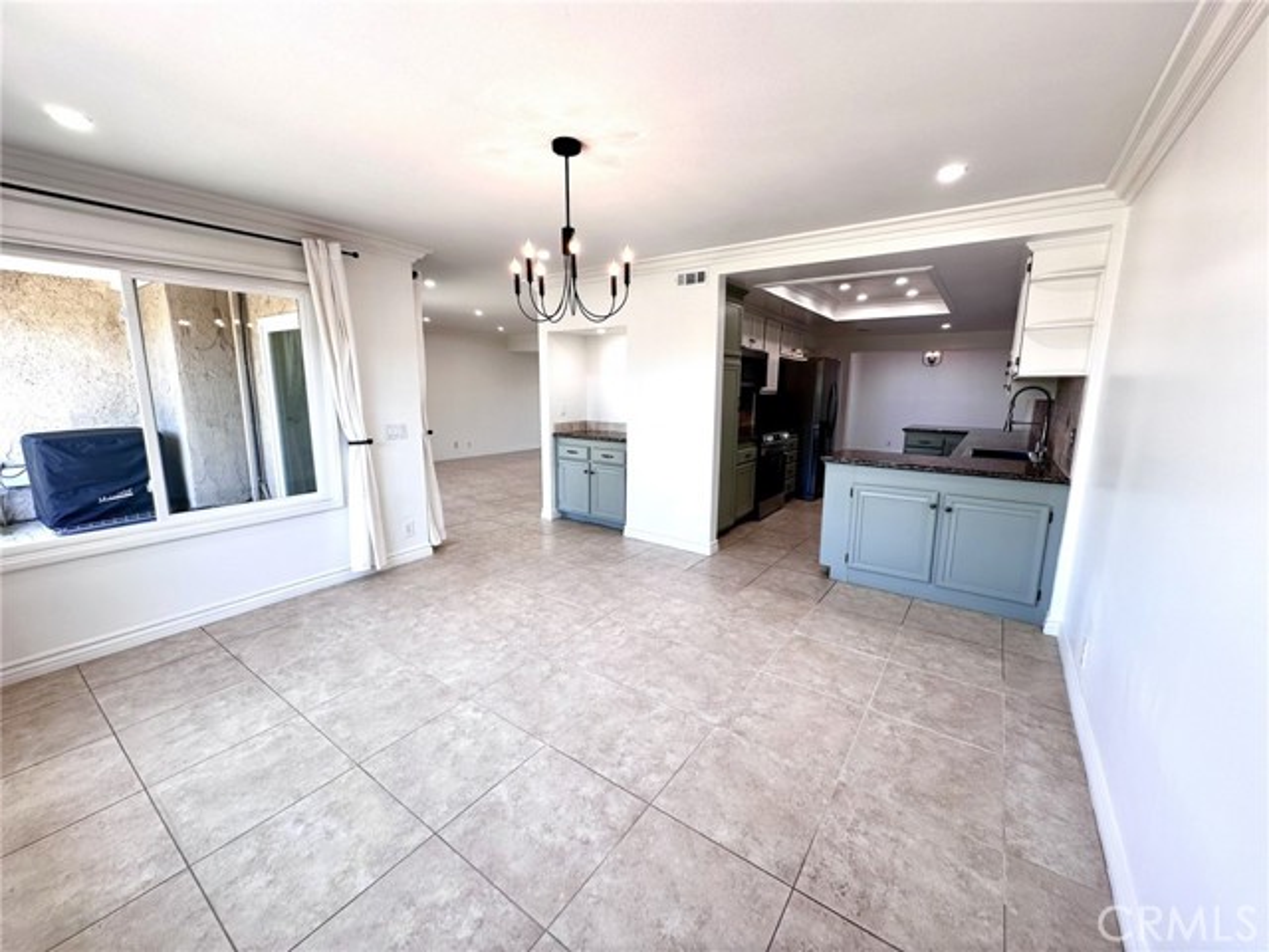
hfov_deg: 102.1
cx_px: 634
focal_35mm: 14
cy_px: 476
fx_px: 513
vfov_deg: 85.7
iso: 50
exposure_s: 1/120
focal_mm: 2.22
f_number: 2.2
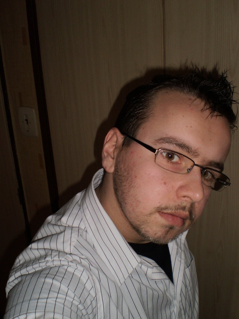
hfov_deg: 39.7
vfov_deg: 51.4
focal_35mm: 36
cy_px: 160
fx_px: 331
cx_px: 120
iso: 125
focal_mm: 6.3
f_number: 3.1
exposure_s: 1/30
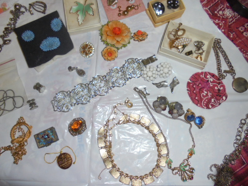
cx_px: 124
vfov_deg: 53.1
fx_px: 186
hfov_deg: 67.3
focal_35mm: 26
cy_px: 93
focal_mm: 4.6
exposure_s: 1/30
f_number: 3.5
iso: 100
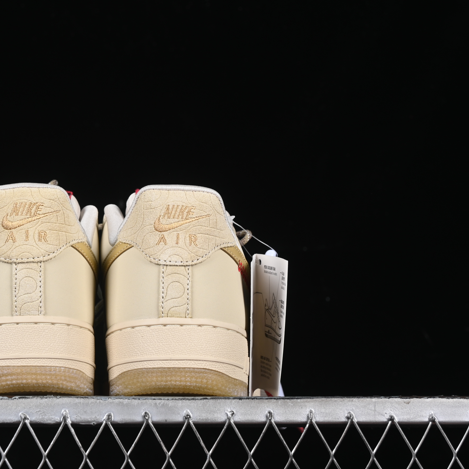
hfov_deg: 17.3
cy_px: 244
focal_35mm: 100
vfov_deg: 17.4
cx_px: 102
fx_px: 1533
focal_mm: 50
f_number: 8
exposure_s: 1/80
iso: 160
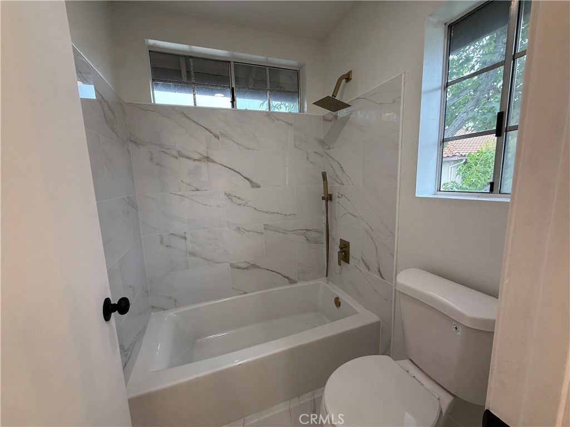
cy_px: 214
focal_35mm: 14
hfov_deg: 102.1
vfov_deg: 85.7
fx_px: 231
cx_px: 285
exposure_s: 1/120
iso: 100
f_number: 2.2
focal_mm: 2.22
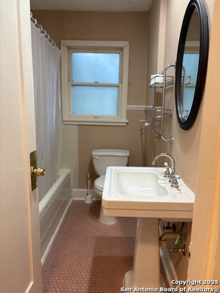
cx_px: 110
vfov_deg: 67.3
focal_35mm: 26
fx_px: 220
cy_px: 146
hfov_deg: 53.1
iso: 125
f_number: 1.6
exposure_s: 1/60
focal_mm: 5.96
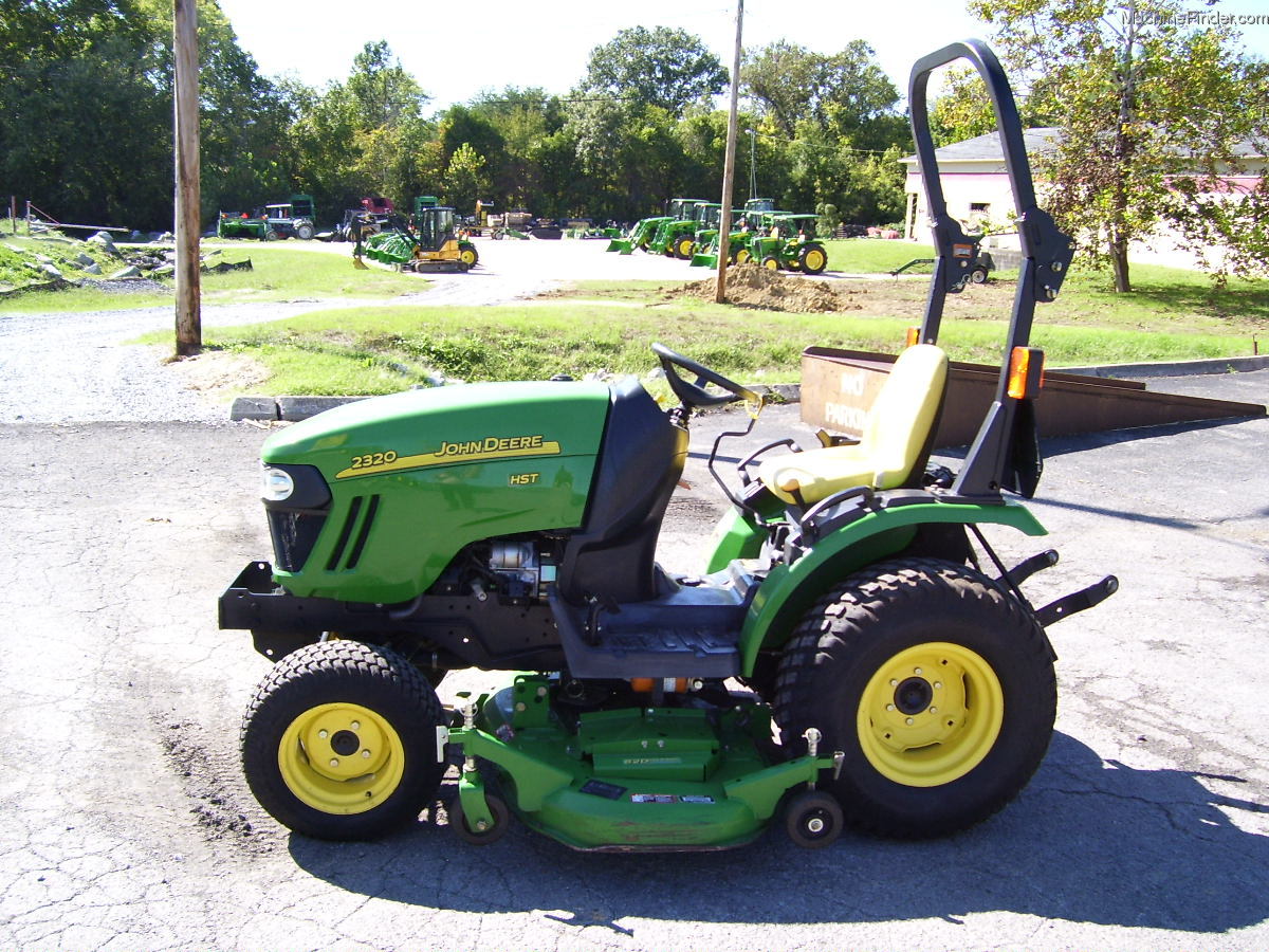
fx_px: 1246
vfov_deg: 41.8
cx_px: 634
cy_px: 476
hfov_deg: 54.0
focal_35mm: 34
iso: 80
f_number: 2.7
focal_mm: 5.6
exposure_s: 1/350
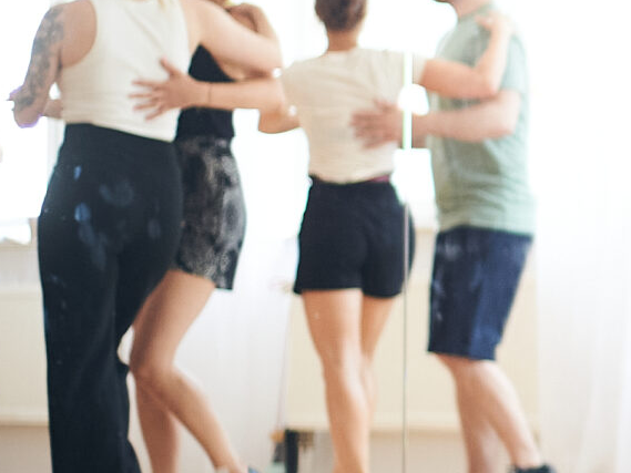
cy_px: 17
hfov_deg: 8.8
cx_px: 1110
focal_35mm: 216
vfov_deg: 6.9
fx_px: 3938
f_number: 2
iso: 640
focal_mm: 50
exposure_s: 1/500
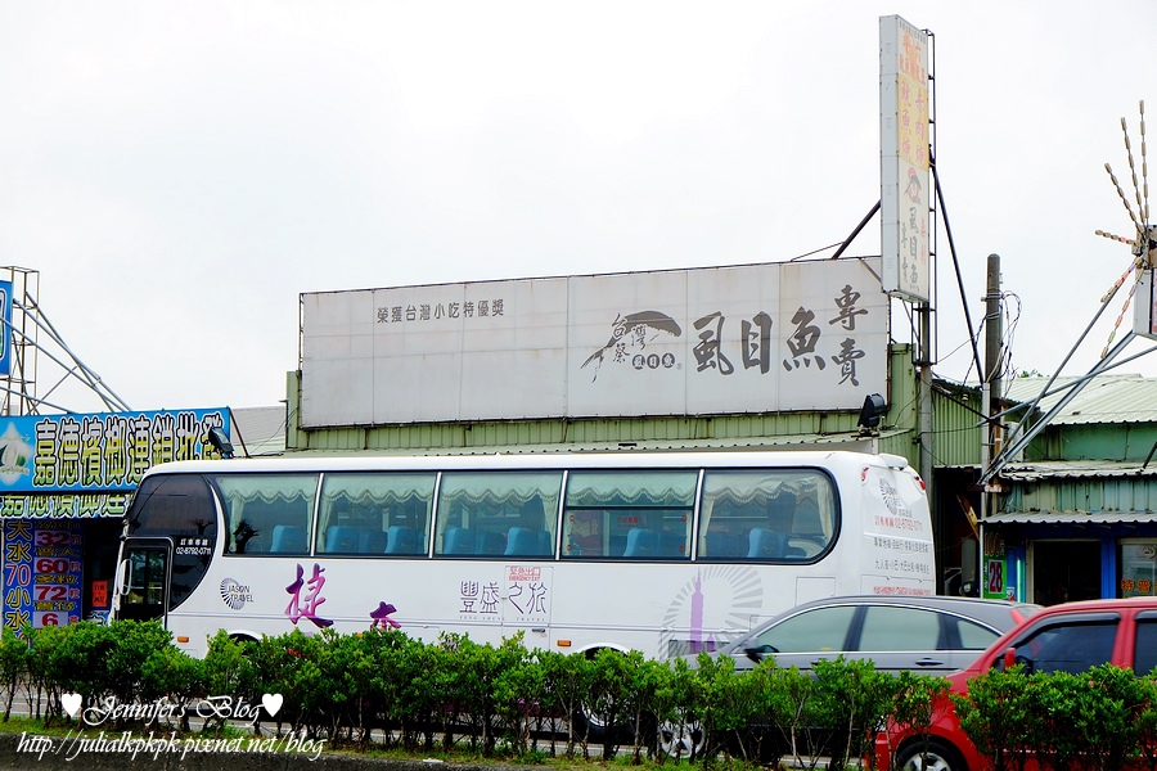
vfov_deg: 19.7
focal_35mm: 69
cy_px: 386
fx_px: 2217
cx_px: 578
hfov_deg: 29.2
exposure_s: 1/420
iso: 800
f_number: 10
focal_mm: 46.3
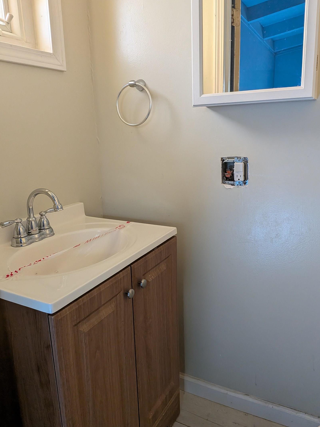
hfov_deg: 53.0
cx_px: 169
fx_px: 321
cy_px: 218
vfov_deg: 67.3
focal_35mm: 26
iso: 676
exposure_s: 1/98.3
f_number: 1.7
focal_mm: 4.53
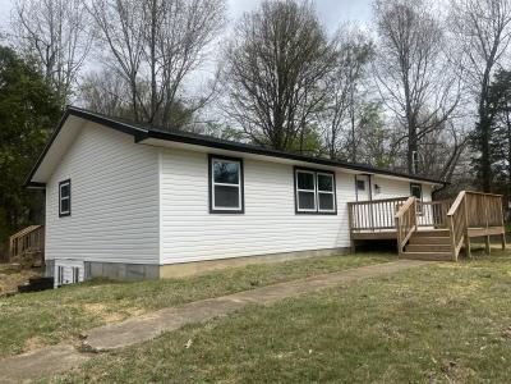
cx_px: 256
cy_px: 192
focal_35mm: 26
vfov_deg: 53.1
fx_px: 384
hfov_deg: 67.3
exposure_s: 1/3413
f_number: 1.6
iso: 50
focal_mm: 5.1
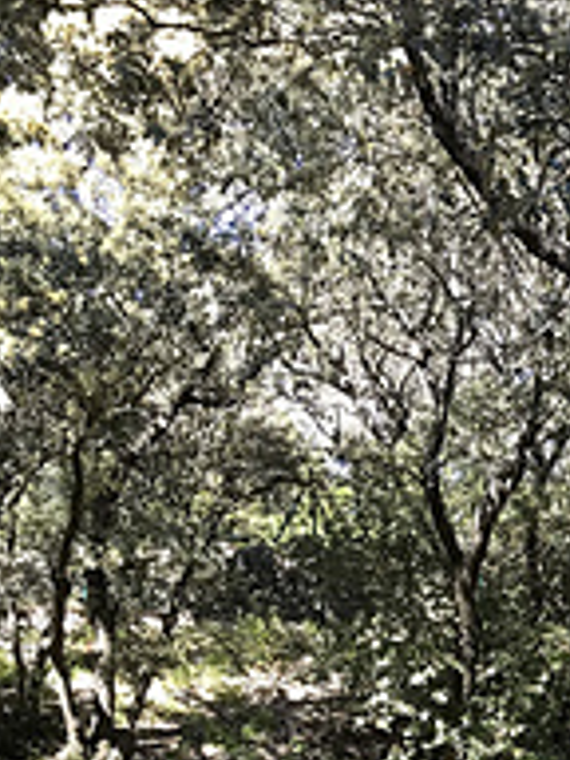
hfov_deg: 18.9
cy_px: 796
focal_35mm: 73
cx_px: 707
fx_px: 1603
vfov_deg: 25.1
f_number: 1.8
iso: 20
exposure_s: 1/114
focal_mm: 3.99
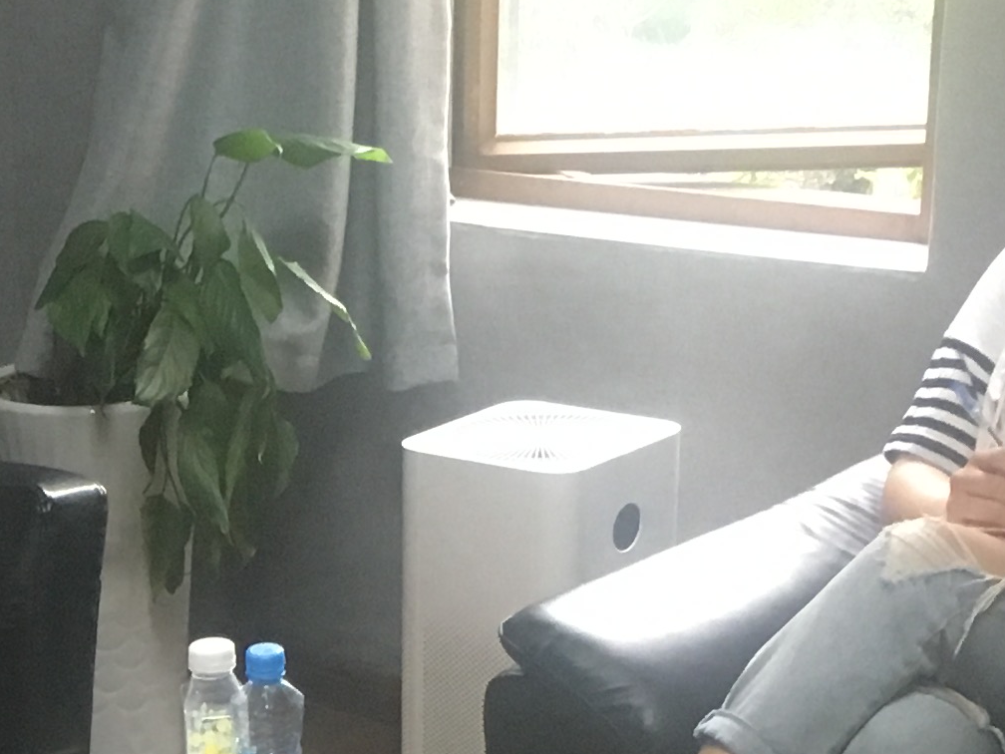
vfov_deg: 12.2
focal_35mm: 116
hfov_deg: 16.4
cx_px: -130
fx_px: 3368
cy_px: 1120
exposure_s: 1/33
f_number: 2.2
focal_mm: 4.15
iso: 200
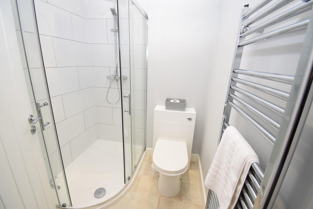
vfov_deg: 77.3
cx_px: 156
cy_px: 104
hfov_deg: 100.4
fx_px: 130
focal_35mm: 15
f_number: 5.6
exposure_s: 1/125
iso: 800
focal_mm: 10
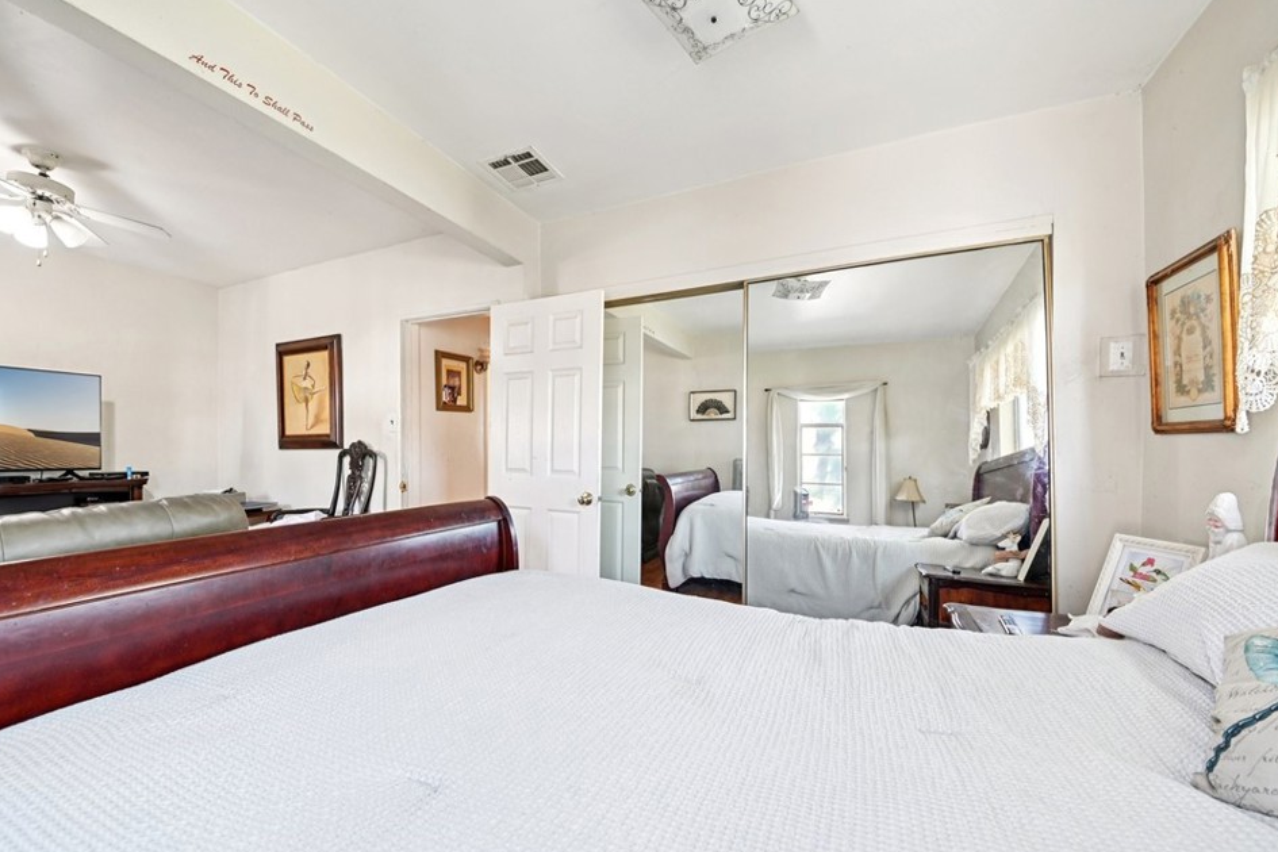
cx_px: 606
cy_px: 435
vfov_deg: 85.4
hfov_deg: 108.2
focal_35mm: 13
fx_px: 461
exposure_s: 1/2.5
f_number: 8
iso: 250
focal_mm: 12
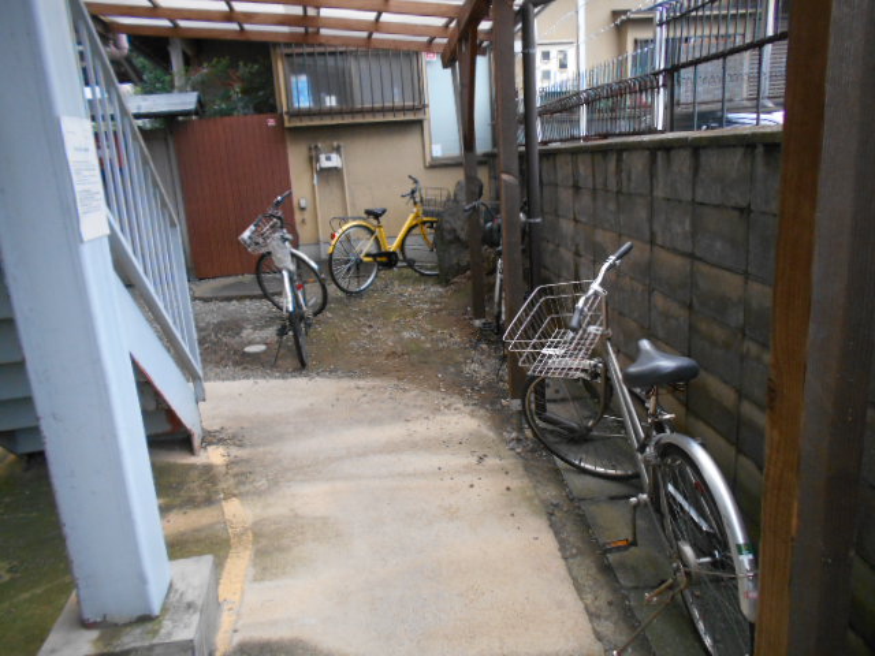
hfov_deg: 67.3
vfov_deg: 53.1
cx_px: 438
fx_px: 657
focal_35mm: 26
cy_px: 328
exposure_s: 1/250
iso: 320
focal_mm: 4.6
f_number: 3.2
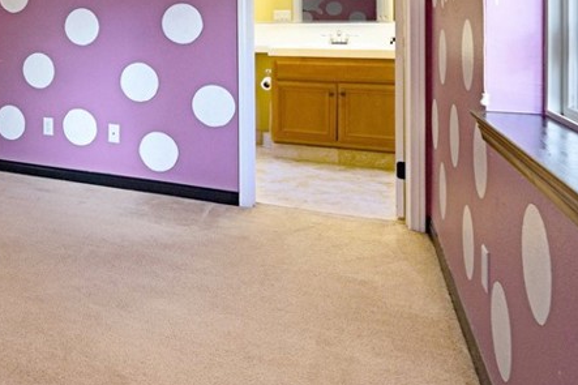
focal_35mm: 37
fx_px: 594
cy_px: 22
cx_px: -14
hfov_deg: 43.5
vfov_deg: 33.6
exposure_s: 1/80
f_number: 4.5
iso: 320
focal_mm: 16
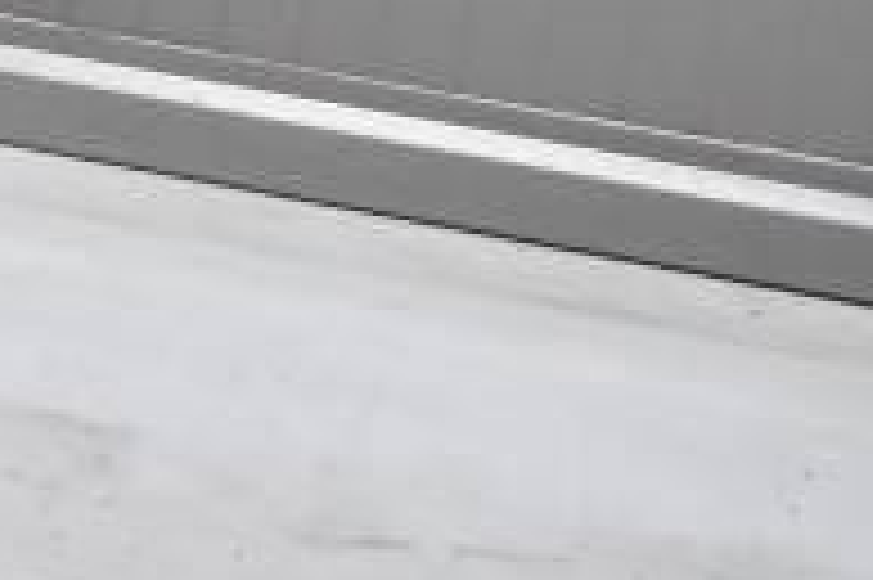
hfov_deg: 7.9
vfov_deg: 5.9
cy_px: -913
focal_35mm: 223
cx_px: -1786
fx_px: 5403
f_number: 5
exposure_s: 1/50
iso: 1600
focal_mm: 24
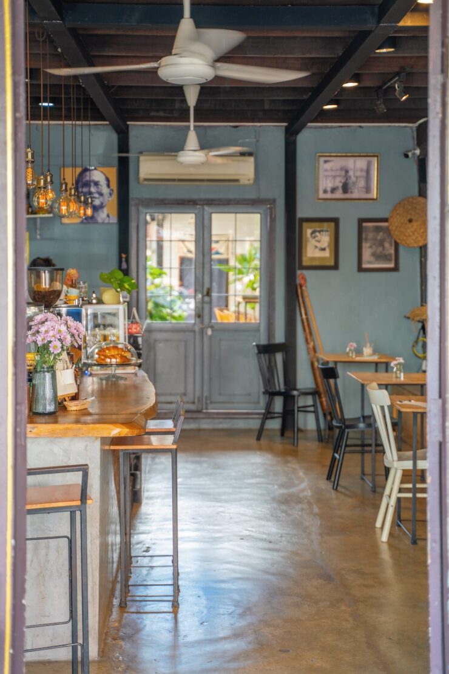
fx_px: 1085
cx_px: 224
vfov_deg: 34.5
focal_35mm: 58
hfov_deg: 23.4
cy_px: 337
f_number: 2.8
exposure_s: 1/60
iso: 320
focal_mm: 58
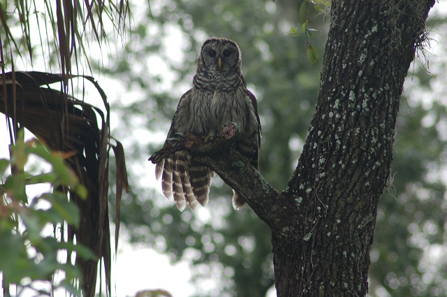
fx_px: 4650
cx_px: 224
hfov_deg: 5.5
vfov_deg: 3.7
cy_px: 148
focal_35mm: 375
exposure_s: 1/200
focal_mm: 250
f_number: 5.6
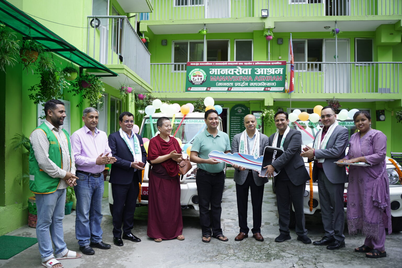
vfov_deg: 46.4
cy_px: 134
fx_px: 313
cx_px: 201
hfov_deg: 65.5
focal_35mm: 28
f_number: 2.8
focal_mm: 28
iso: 100
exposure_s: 1/160
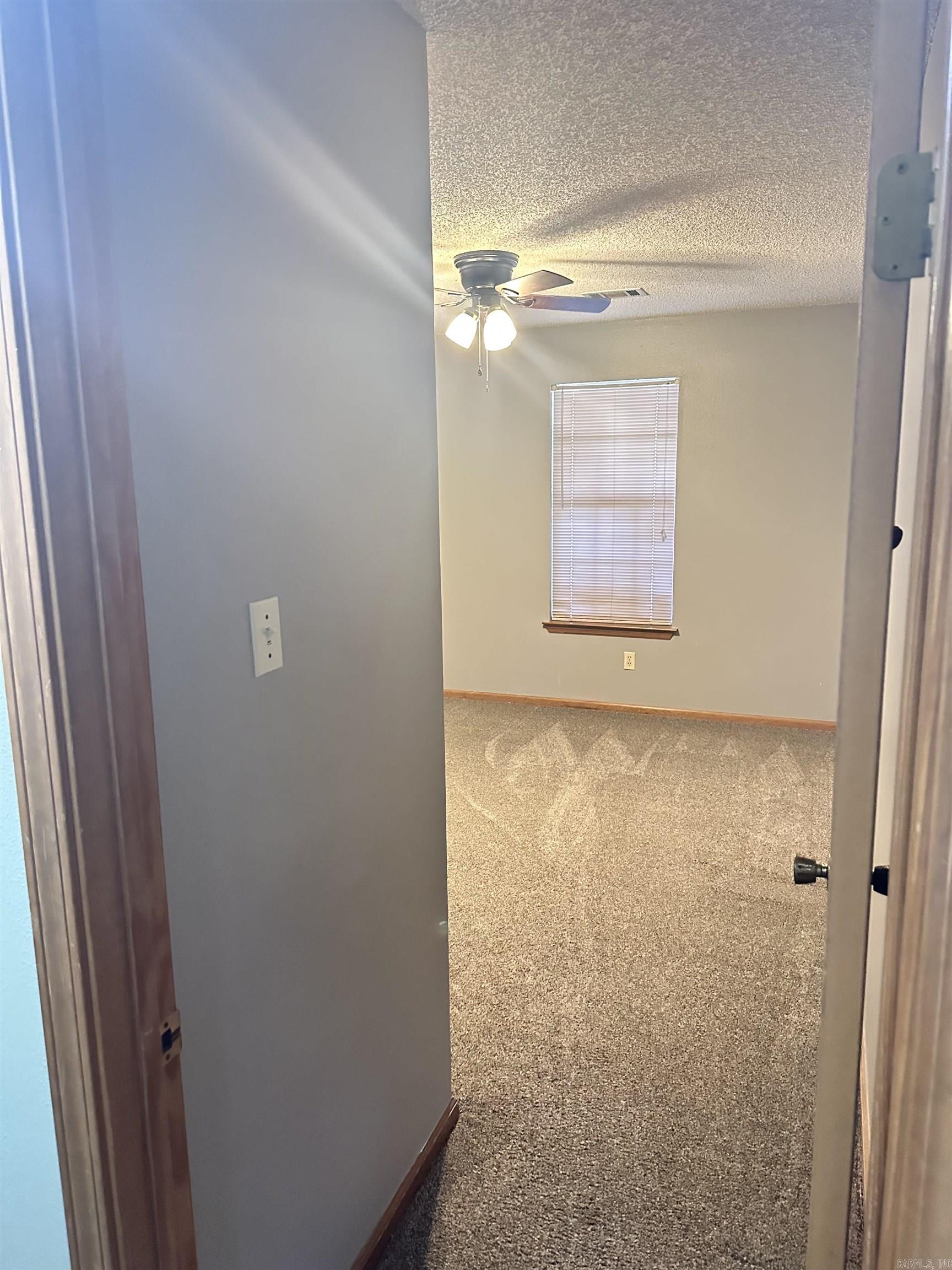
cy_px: 635
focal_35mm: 24
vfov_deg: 71.6
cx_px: 476
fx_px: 880
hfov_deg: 56.8
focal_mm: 6.86
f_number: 1.78
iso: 1000
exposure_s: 1/40
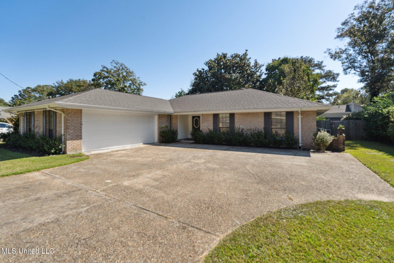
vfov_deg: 73.7
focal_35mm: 16
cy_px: 132
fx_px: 175
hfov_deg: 96.7
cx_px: 197
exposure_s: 1/2500
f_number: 4.5
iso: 400
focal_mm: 16
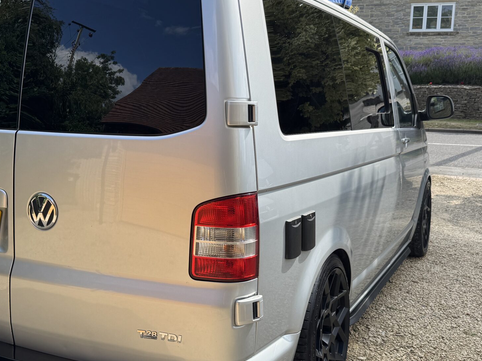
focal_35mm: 42
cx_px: 185
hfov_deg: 44.5
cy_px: 167
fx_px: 585
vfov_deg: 34.3
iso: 80
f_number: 1.78
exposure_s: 1/1678
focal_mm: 6.76
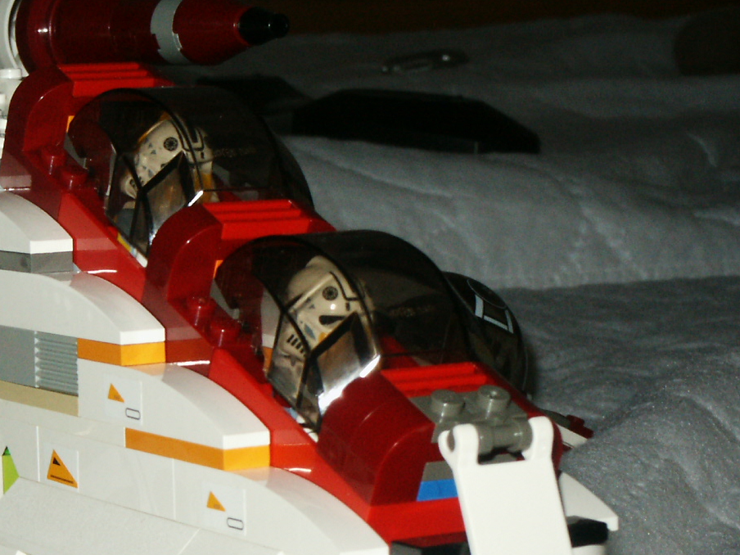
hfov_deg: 14.3
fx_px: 2950
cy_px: 337
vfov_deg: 10.7
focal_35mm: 138
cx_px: 214
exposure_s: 1/60
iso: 200
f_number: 8
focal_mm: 15.48
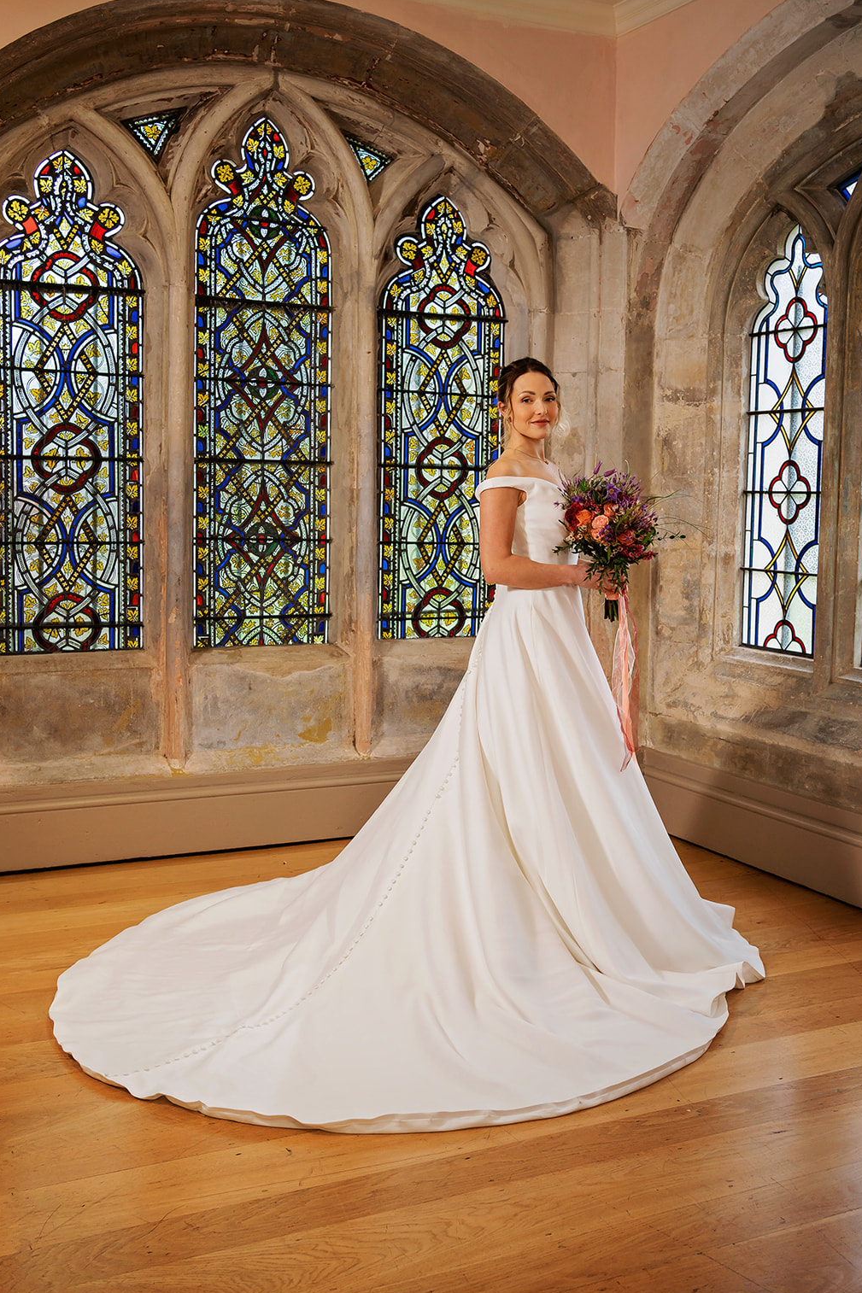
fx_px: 1329
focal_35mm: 37
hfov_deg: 35.9
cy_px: 614
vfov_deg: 51.9
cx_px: 453
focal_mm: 35
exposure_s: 1/320
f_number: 5.6
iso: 400
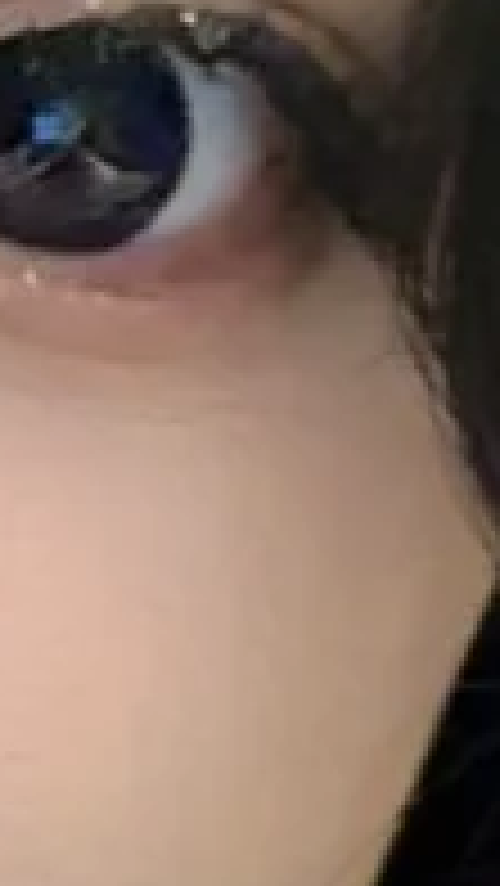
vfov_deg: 11.6
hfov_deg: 6.2
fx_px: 4308
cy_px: 870
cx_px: -869
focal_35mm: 183
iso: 640
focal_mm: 2.69
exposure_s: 1/30
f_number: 1.9
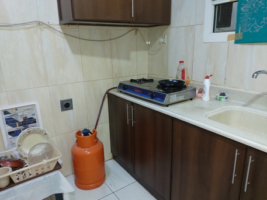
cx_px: 134
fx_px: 193
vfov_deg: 54.9
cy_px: 100
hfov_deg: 69.4
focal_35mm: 25
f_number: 2
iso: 200
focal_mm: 4.58
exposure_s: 1/24
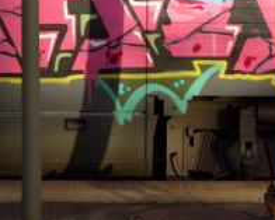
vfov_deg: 9.4
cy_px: 6
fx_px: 1335
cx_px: 81
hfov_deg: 11.7
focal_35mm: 164
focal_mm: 14.2
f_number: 4.1
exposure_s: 1/250
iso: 80
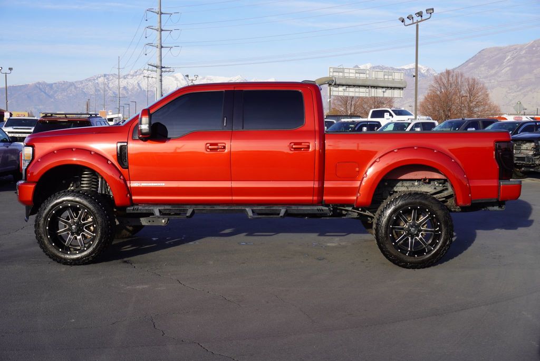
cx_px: 270
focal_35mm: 42
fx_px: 630
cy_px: 180
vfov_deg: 31.9
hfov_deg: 46.4
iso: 100
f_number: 9
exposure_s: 1/125
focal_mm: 28
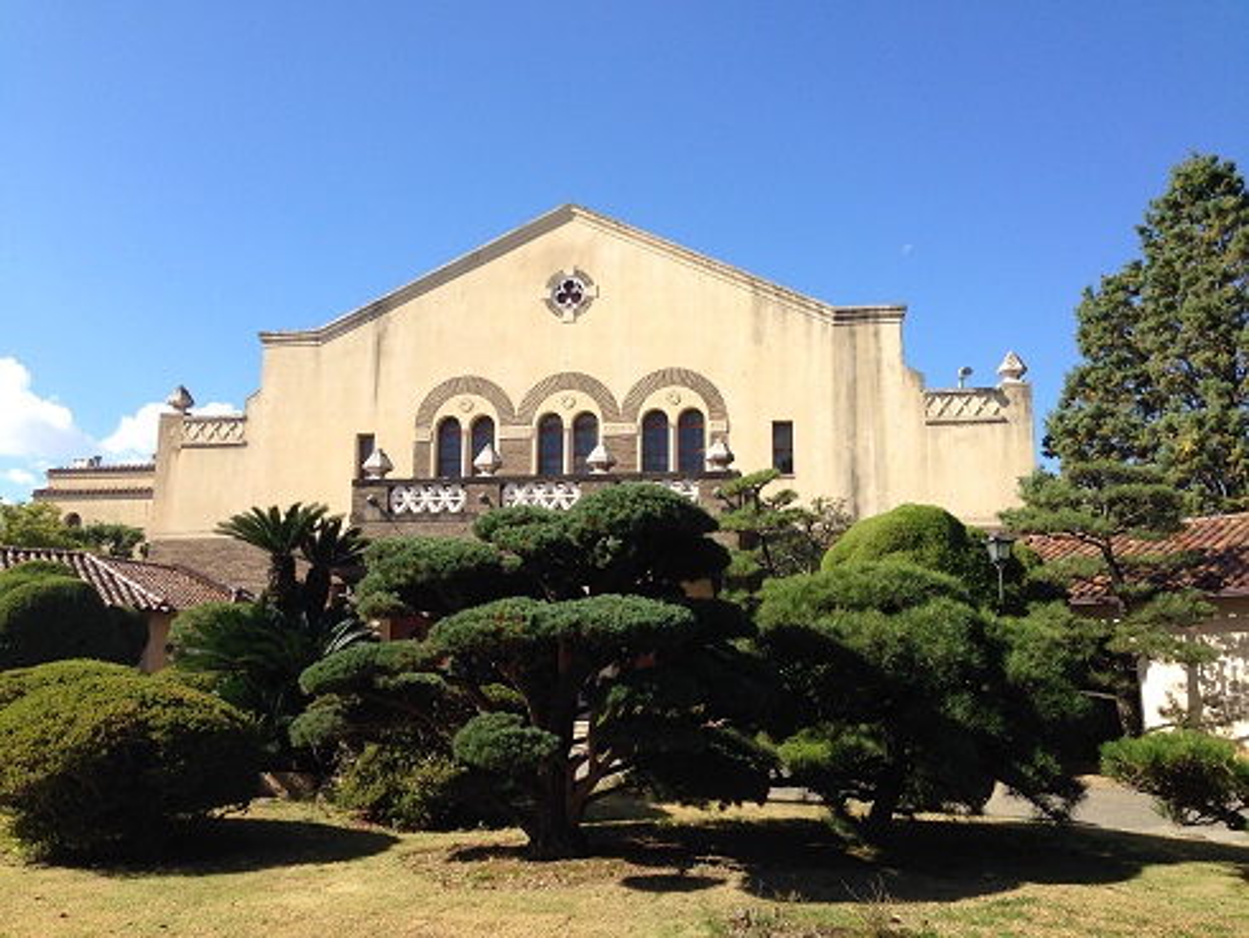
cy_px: 469
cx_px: 624
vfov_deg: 43.0
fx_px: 1191
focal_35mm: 33
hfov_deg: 55.3
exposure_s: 1/1063
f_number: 2.4
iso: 50
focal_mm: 4.12
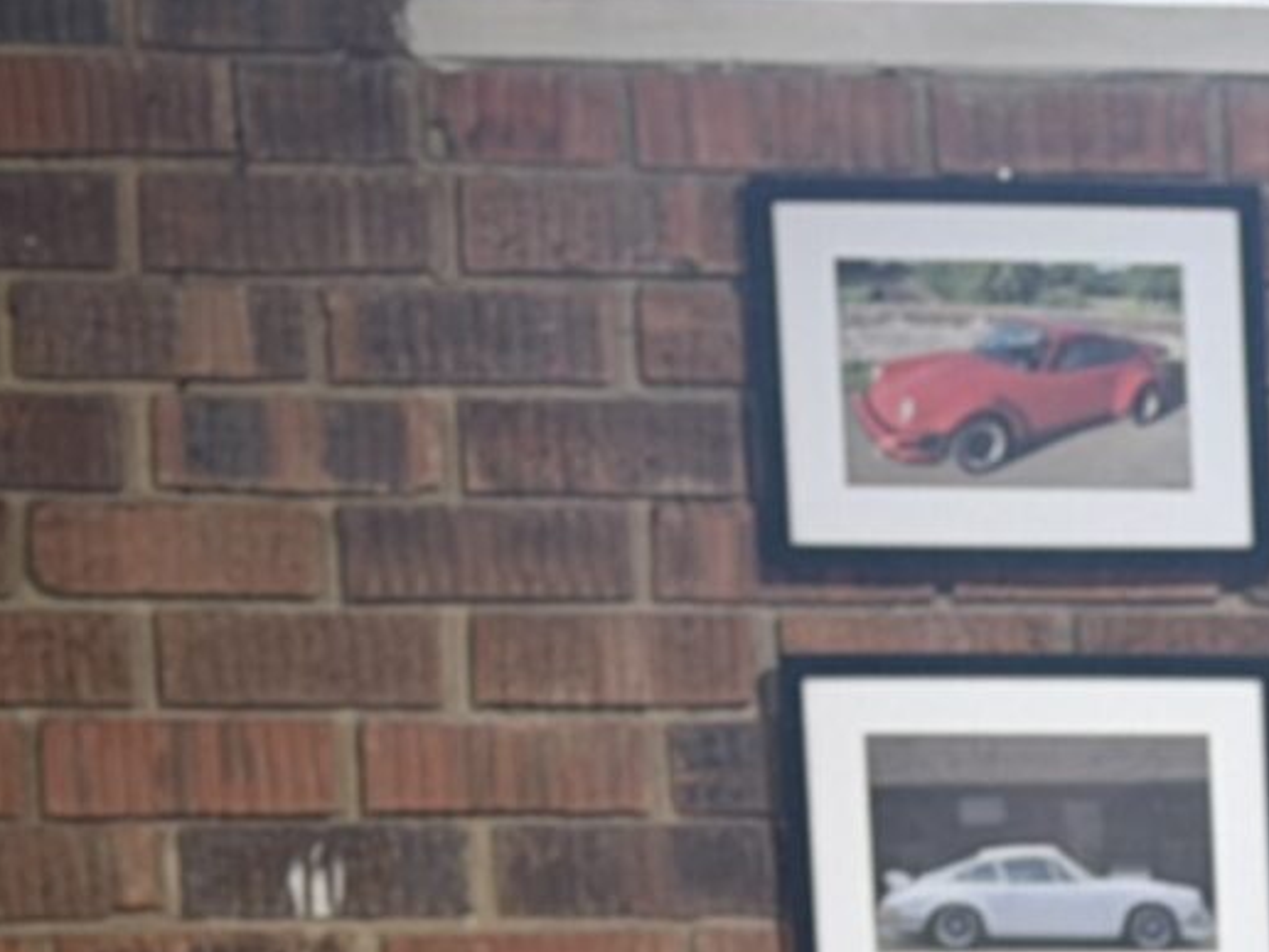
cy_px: 2194
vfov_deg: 6.0
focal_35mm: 238
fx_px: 8725
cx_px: 2897
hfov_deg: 7.8
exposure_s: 1/50
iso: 200
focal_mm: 6.76
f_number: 1.78
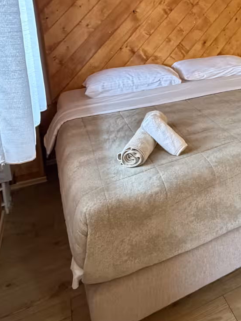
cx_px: 254
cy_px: 44
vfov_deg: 45.3
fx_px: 353
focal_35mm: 38
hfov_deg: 33.6
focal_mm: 2.22
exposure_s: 1/60
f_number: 2.2
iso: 640
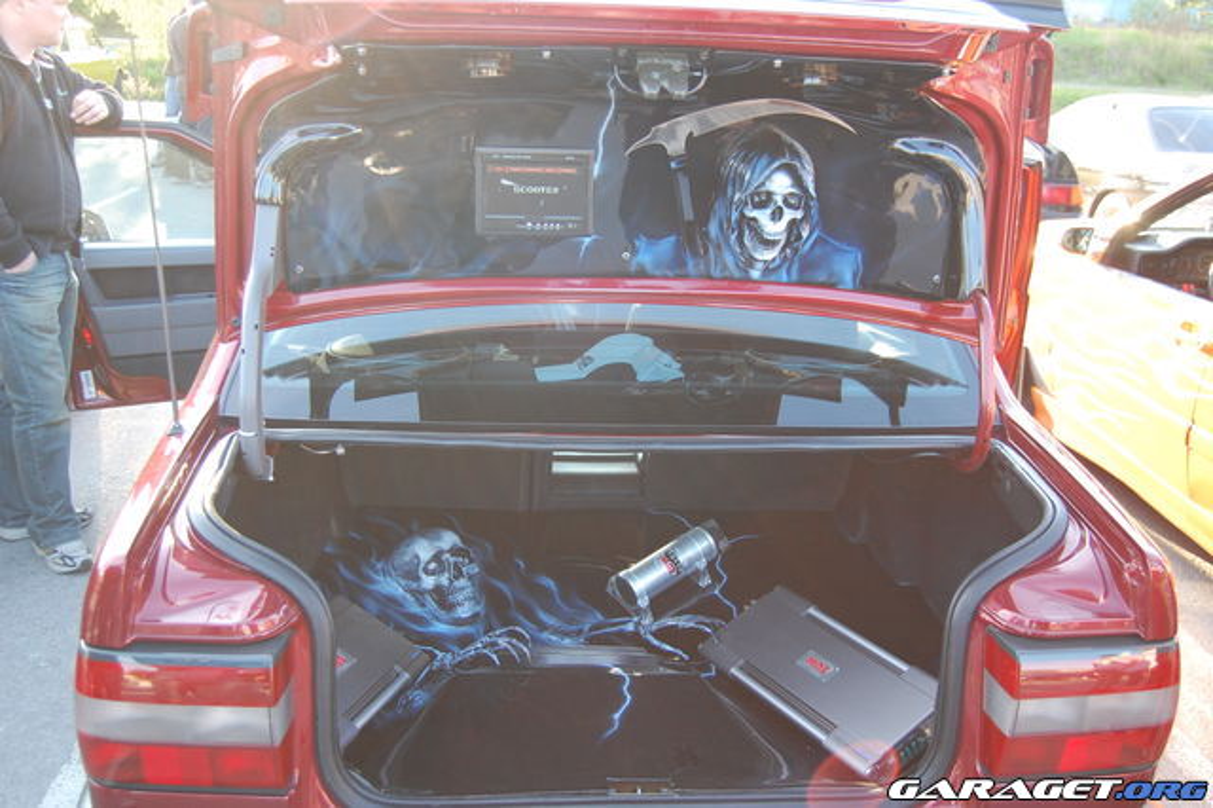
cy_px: 404
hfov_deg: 55.1
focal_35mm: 34
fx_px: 1162
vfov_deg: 38.3
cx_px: 606
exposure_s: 1/60
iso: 400
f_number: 4
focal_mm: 23
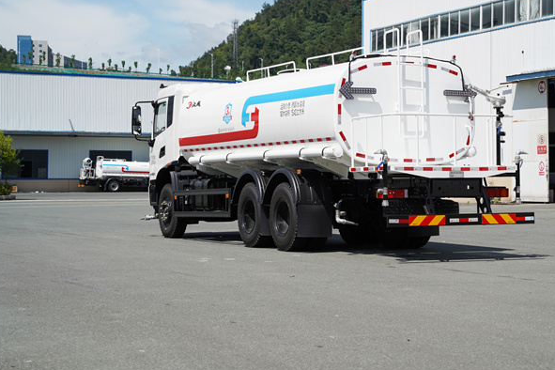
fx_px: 1002
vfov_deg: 20.9
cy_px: 137
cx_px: 332
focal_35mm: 65
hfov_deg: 30.9
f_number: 5
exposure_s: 1/1250
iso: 100
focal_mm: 48
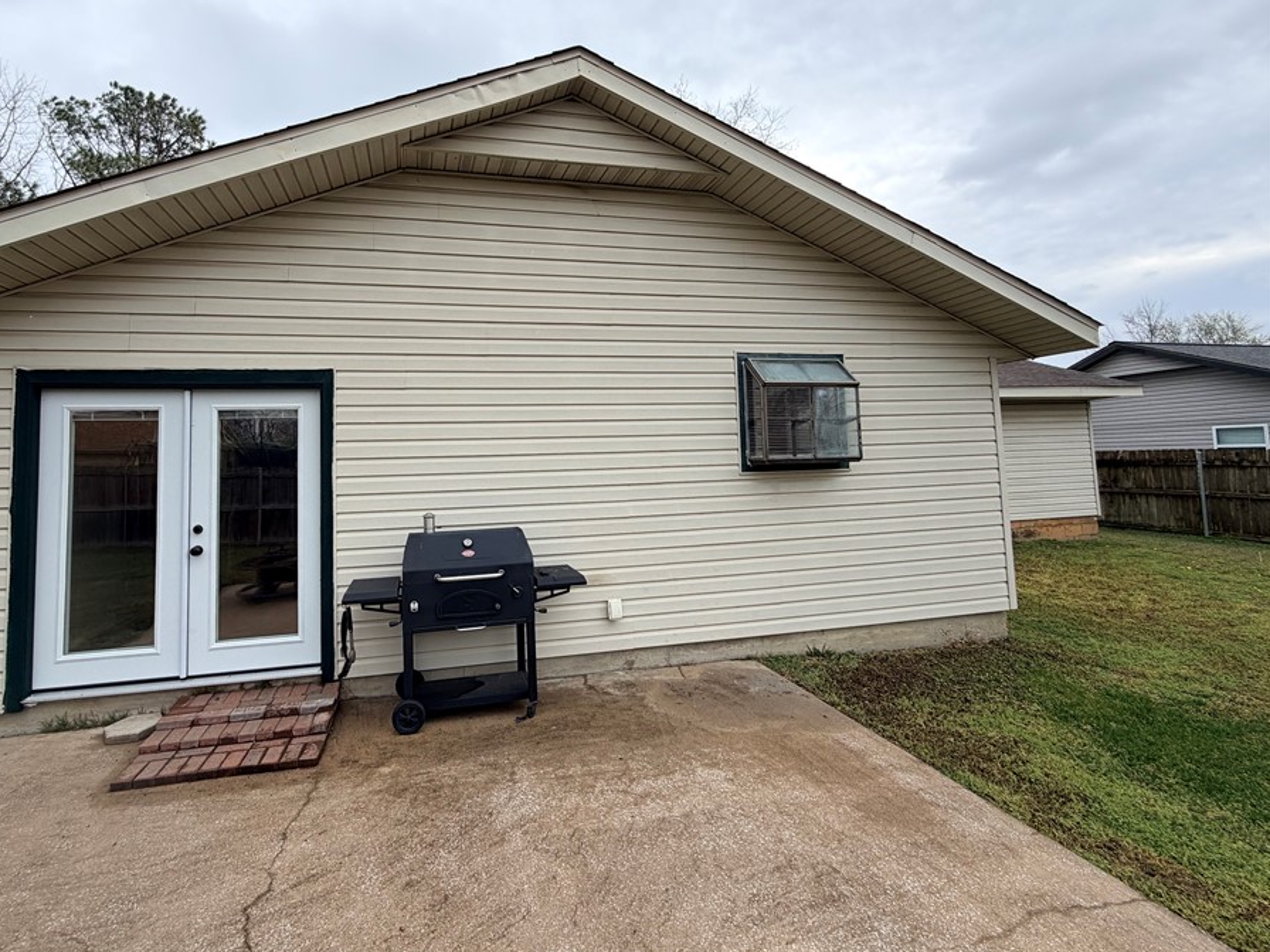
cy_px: 422
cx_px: 549
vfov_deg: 77.8
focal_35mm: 16
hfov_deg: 93.9
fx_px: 587
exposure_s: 1/502
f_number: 2.2
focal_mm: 2.22
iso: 50
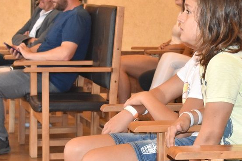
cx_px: 168
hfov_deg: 13.5
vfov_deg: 9.0
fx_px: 1021
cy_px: 53
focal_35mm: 152
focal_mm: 55
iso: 5000
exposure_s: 1/100
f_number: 8
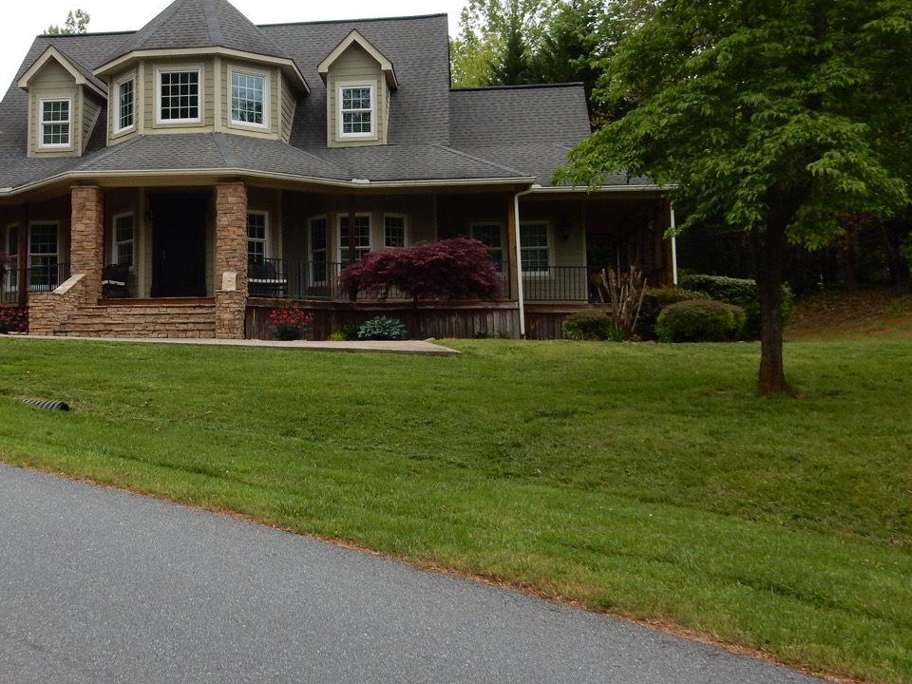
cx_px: 288
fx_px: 1186
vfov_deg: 32.0
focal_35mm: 45
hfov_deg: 41.4
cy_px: 236
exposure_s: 1/200
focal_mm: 5.4
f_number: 4
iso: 125
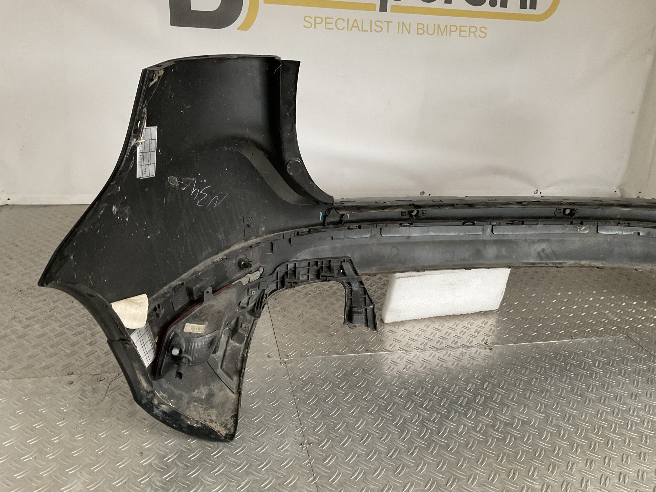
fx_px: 550
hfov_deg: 61.7
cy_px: 246
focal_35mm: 29
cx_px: 328
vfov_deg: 48.2
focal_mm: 3
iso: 200
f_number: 1.8
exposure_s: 1/50
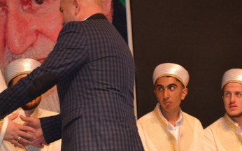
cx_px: 117
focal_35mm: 142
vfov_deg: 9.2
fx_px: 936
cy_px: 75
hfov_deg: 14.7
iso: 2000
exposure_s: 1/60
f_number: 5.6
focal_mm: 48
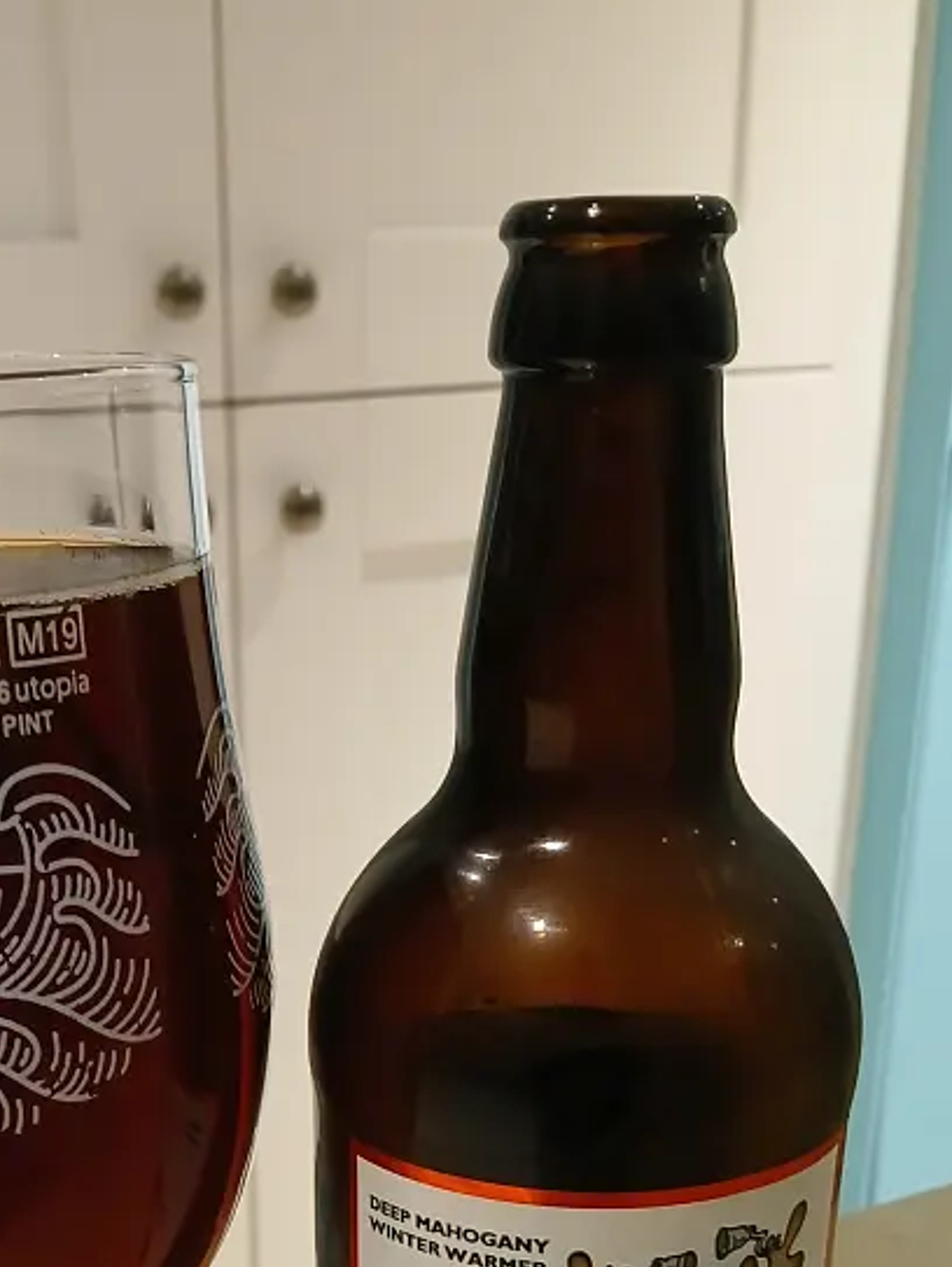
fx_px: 1795
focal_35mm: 49
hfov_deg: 29.3
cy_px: 1155
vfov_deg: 36.3
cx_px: 252
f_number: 1.8
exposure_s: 1/33.3
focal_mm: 3.98
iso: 250
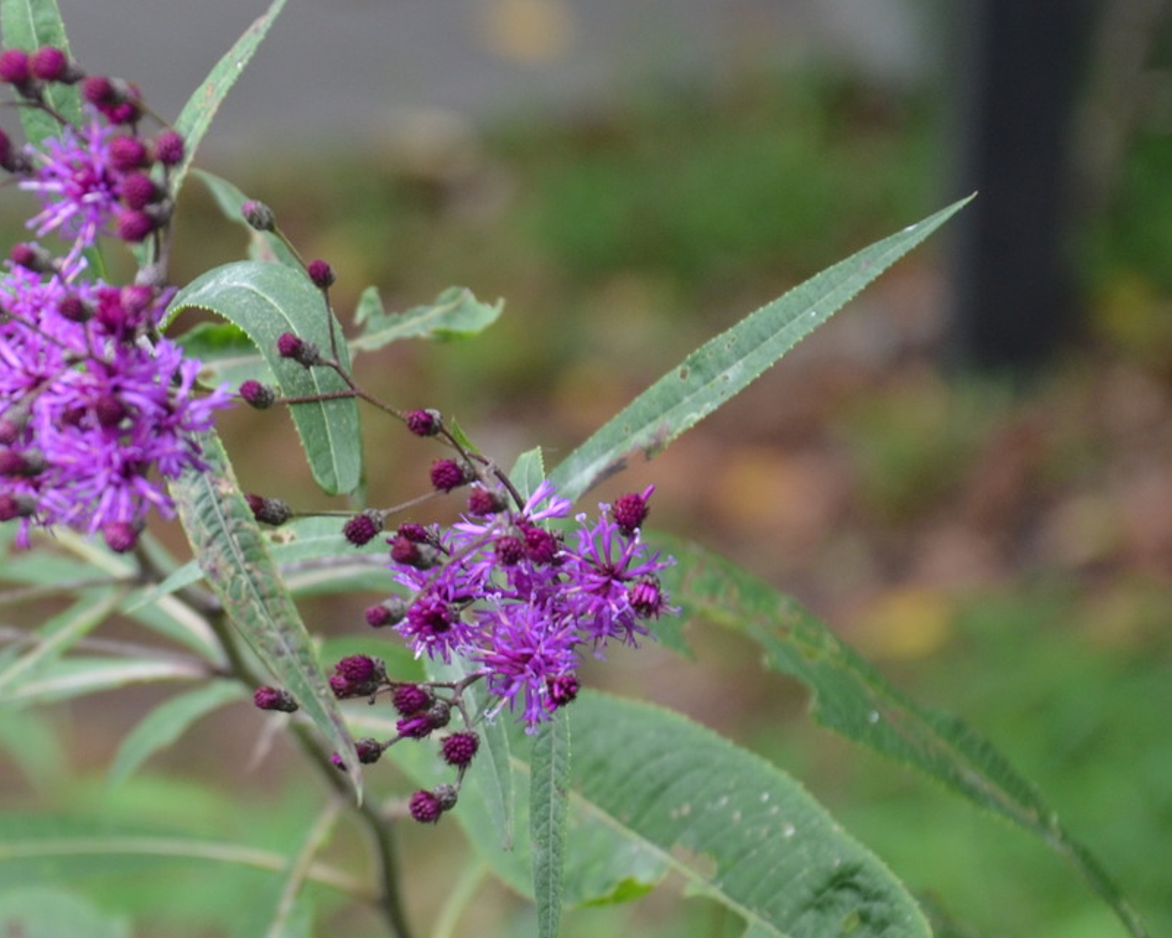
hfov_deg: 6.8
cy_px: 324
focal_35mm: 281
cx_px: -137
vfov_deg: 5.5
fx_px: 9747
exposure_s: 1/100
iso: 400
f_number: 5.3
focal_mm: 80
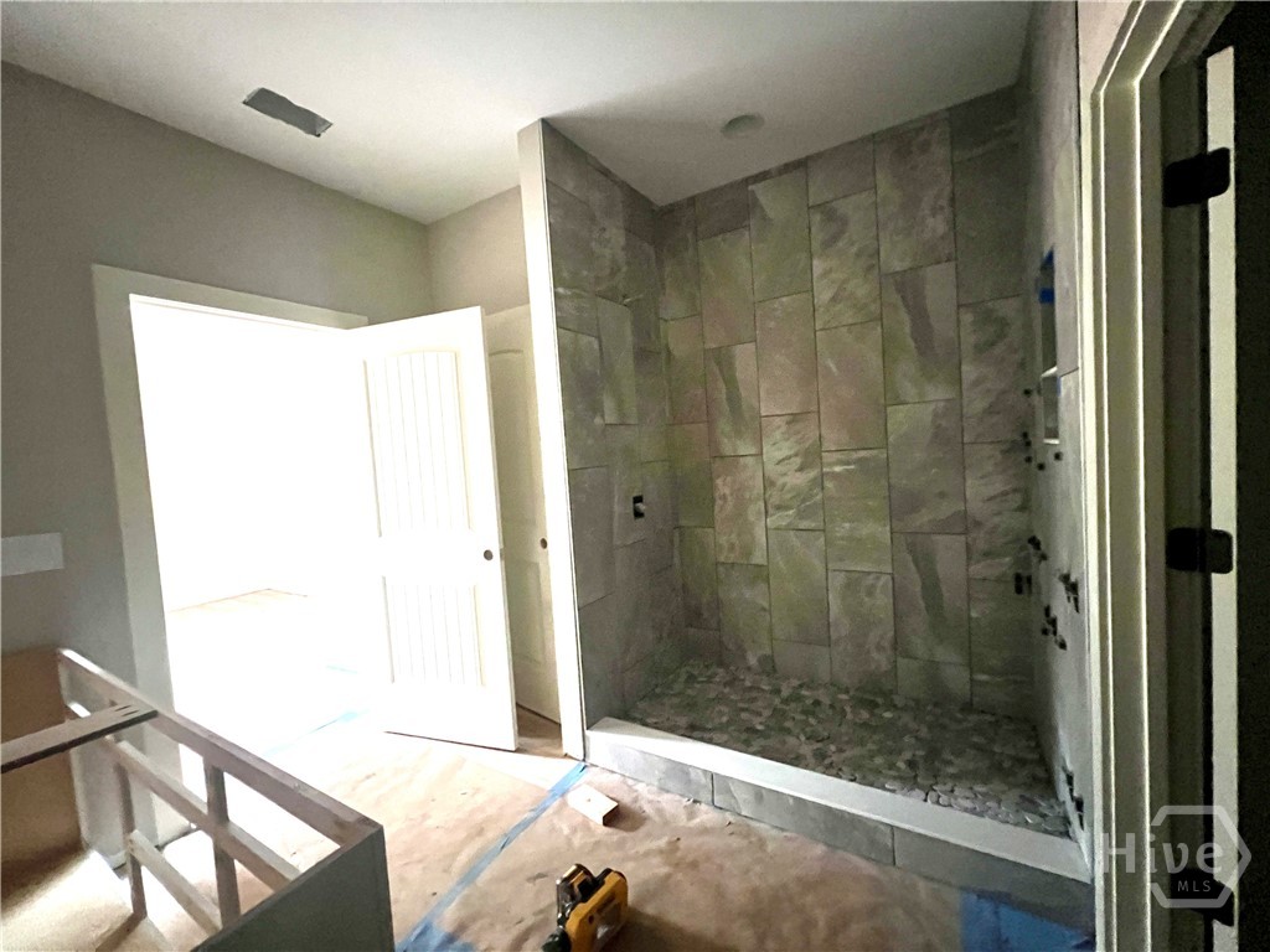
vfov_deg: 89.9
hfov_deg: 106.2
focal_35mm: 13
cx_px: 635
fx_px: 477
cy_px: 476
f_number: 1.8
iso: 1250
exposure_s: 1/35
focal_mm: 1.57
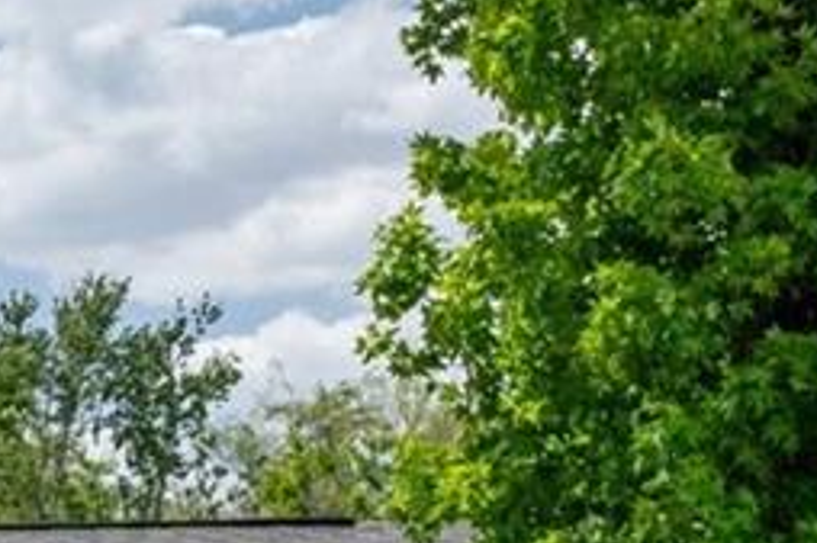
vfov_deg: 7.2
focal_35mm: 189
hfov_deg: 10.0
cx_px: -894
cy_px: 729
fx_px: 4286
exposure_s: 1/1000
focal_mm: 20
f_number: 8
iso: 800
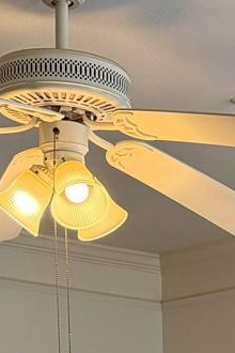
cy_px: 615
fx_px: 1185
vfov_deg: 14.9
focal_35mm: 121
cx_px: 306
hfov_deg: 11.1
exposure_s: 1/120
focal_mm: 6.76
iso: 250
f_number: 1.78
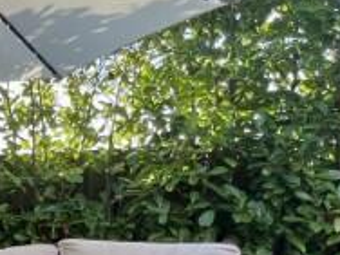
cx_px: -202
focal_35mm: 59
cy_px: 280
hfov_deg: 23.9
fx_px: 580
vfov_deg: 23.3
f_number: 1.8
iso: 32
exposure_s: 1/198
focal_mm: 1.57
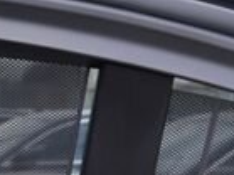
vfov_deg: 8.1
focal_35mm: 170
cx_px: -183
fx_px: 1148
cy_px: 400
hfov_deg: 10.9
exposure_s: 1/100
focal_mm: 24
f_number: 5
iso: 100
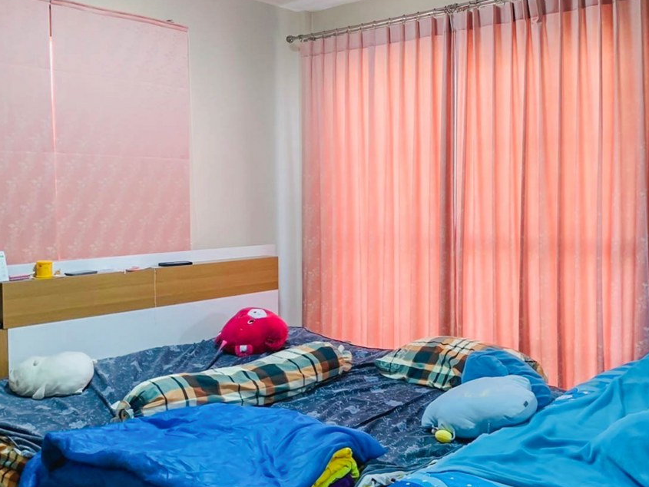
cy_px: 270
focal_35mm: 35
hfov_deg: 52.3
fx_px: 656
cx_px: 383
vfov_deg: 40.7
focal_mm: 4.25
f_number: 1.8
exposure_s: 1/1250
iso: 25
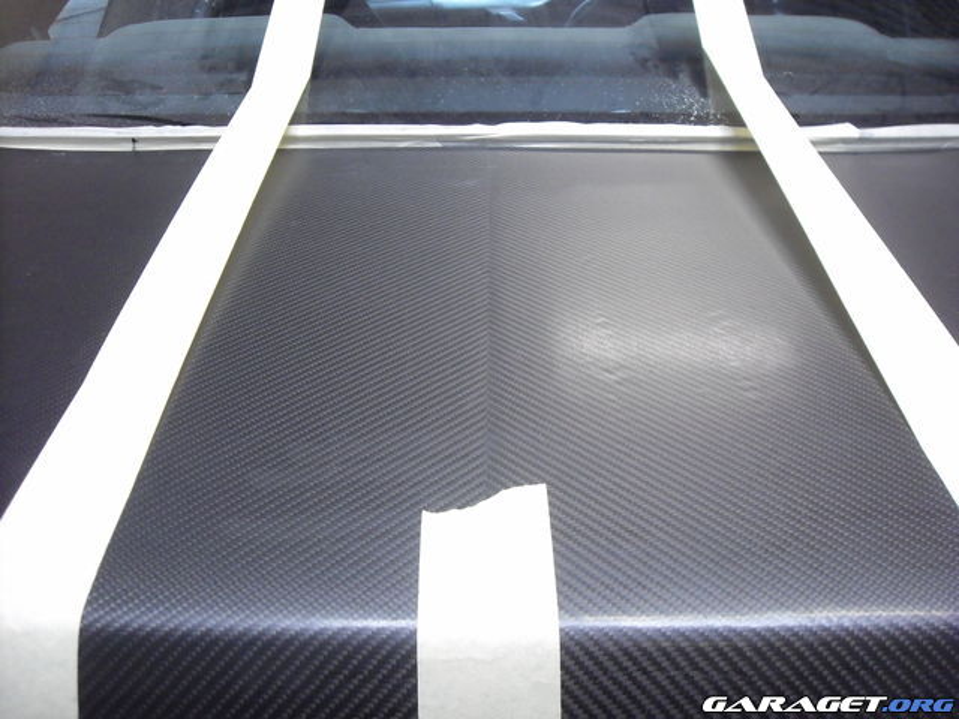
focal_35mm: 37
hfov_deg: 50.1
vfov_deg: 38.7
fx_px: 1025
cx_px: 480
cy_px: 360
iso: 400
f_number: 2.7
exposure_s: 1/60
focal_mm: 6.2
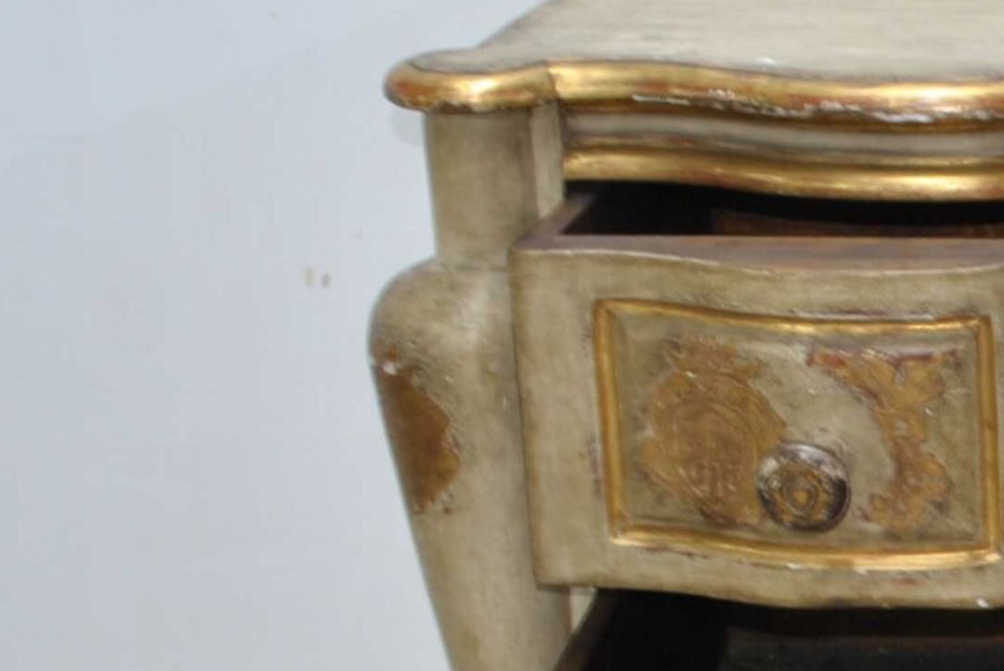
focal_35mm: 117
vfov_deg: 11.7
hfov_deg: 16.0
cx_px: 1503
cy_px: 579
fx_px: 3266
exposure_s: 1/13
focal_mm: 22
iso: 200
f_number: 3.8
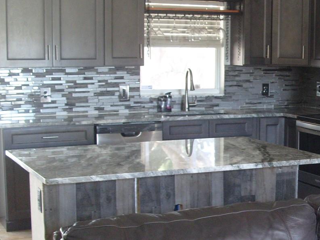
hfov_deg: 26.1
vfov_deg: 20.7
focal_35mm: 71
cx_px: 311
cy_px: 157
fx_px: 656
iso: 200
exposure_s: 1/10
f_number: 2.8
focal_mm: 7.8
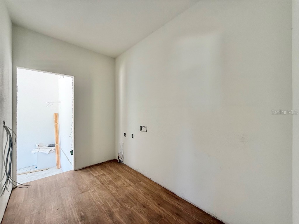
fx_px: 121
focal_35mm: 14
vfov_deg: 85.7
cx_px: 150
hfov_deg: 102.1
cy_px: 112
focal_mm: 2.22
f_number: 2.2
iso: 125
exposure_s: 1/99
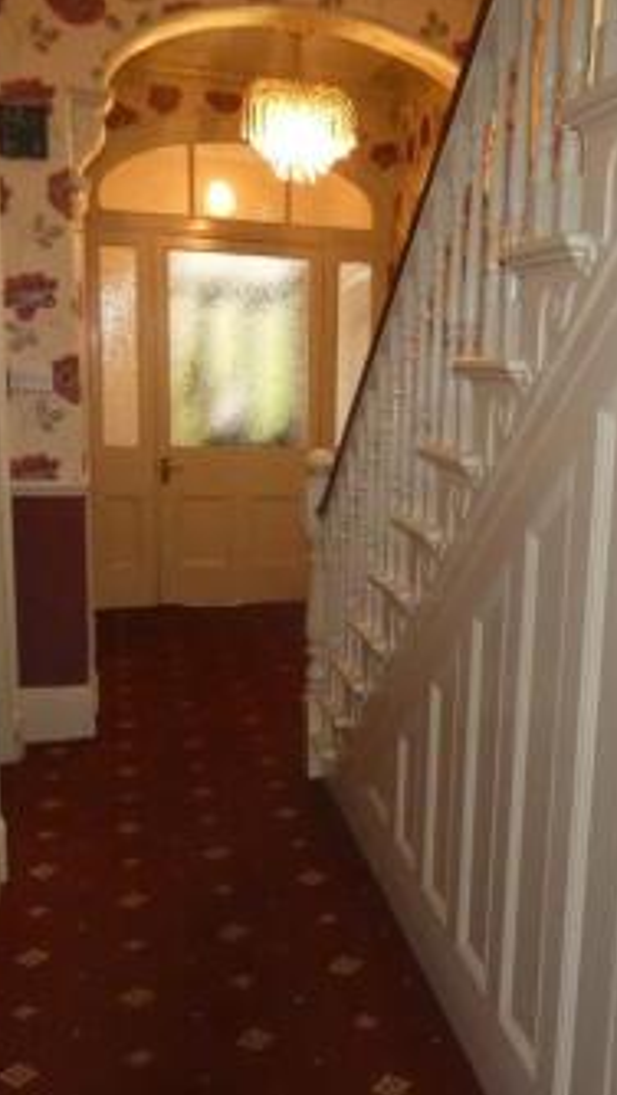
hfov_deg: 30.5
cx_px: 484
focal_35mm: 38
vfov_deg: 52.6
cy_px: 631
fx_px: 1105
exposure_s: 1/125
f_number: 2.8
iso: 800
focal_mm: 3.6
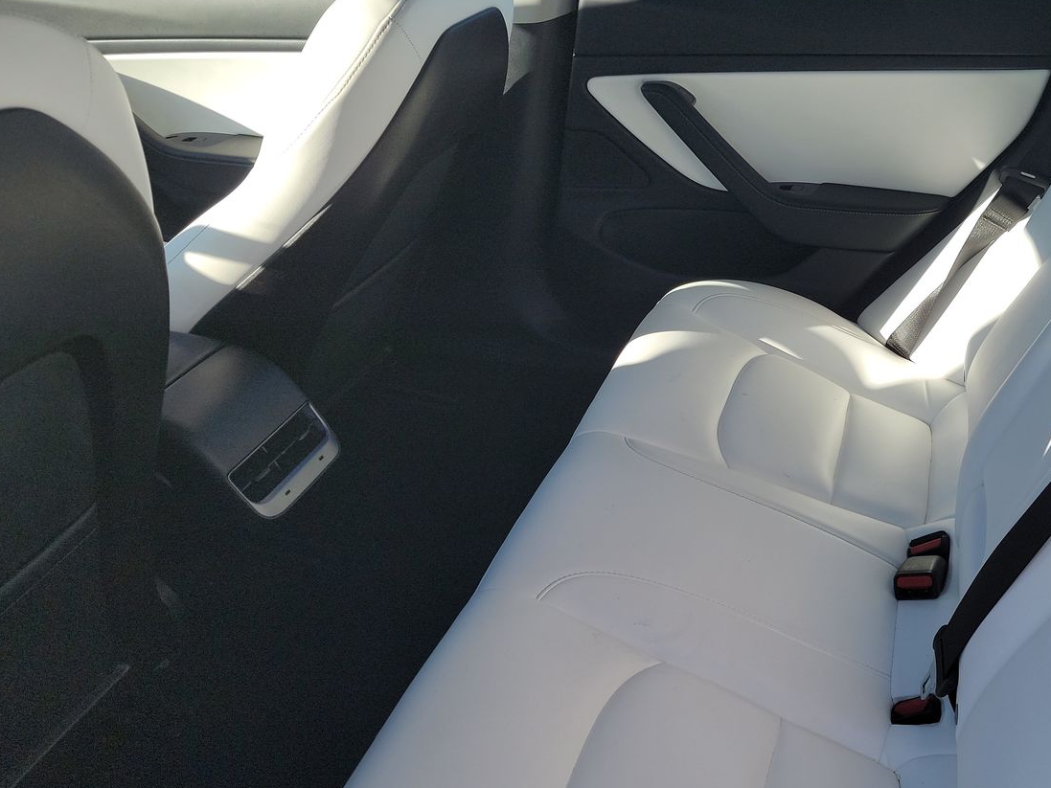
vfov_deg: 40.5
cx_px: 757
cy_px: 485
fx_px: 1063
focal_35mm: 35
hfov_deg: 50.9
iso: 50
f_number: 1.8
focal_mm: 6.7
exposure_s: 1/325
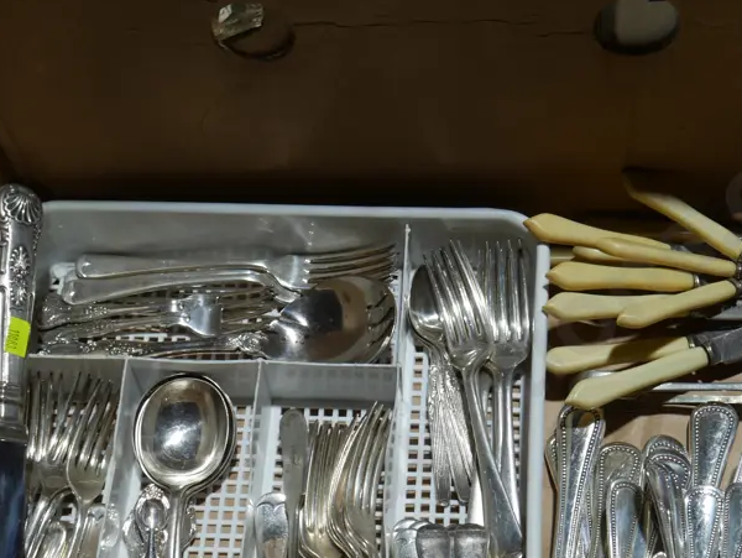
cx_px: 438
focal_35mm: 58
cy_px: 435
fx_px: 1244
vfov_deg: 24.9
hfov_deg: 33.1
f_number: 4.5
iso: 200
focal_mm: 17
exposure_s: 1/125
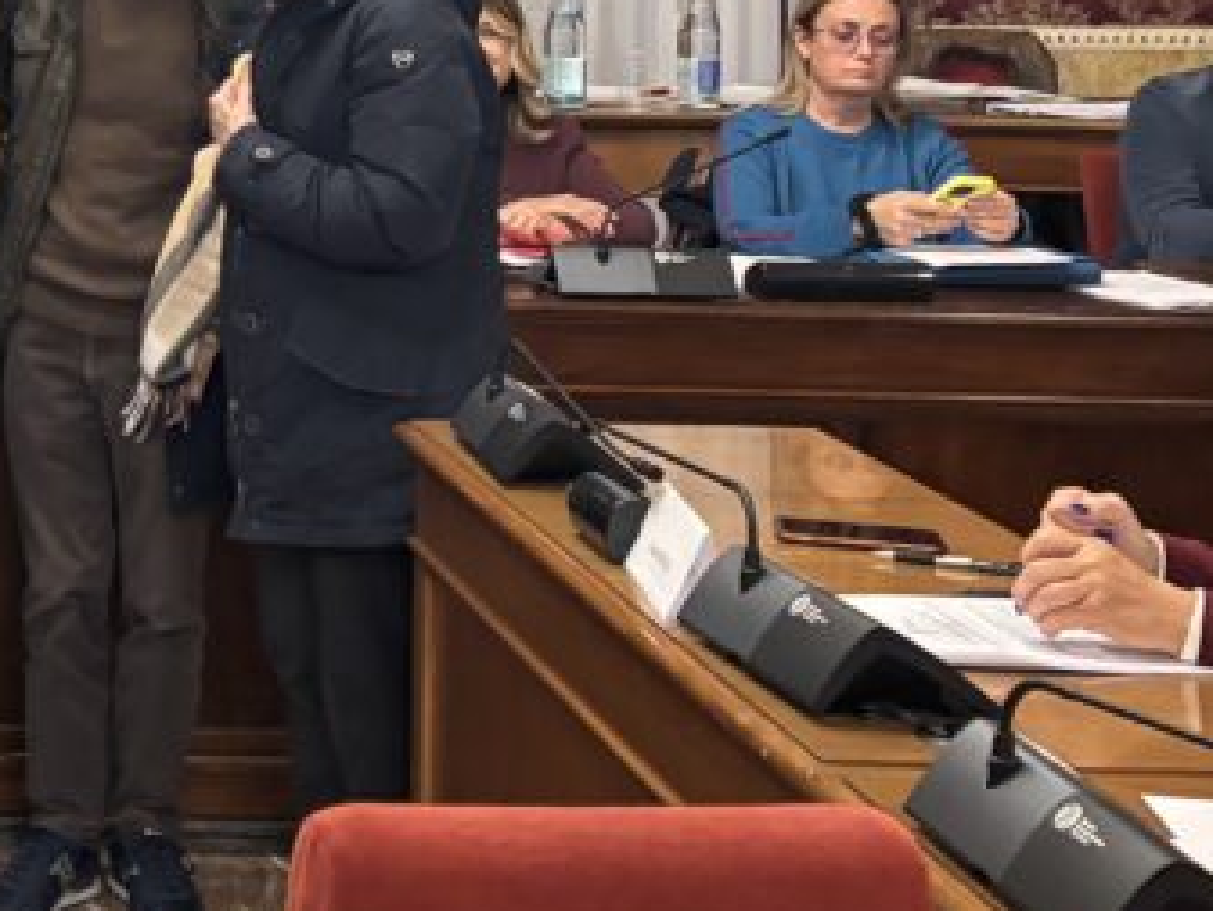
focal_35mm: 79
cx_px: -414
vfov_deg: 18.0
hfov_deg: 21.9
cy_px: -76
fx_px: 2769
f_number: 1.6
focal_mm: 5.96
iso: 500
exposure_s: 1/50
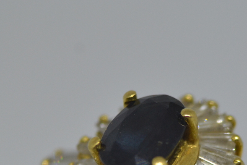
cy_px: 196
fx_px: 1258
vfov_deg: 7.4
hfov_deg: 11.2
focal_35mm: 183
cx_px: 146
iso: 400
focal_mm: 45
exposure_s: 1/60
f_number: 5.6
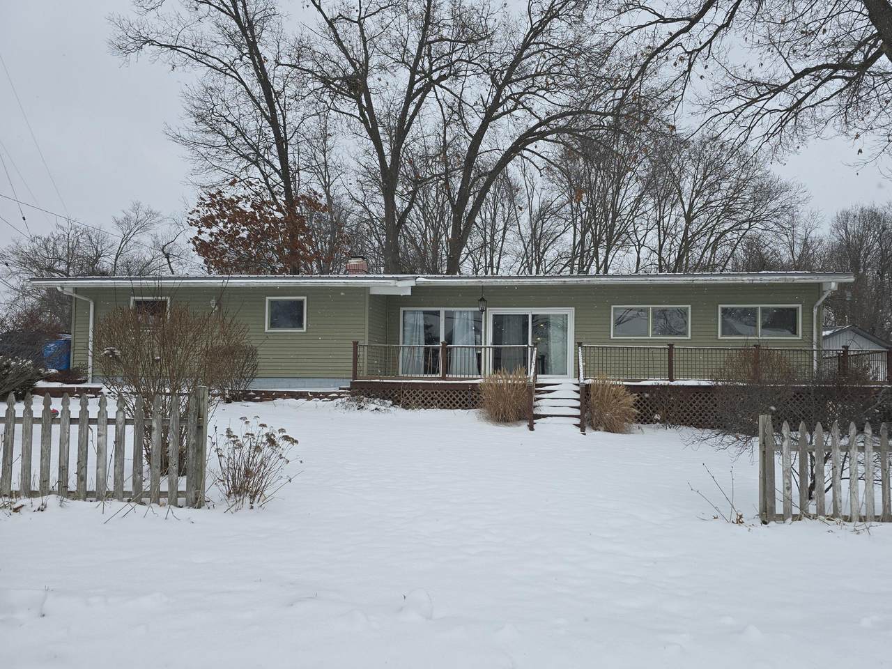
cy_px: 334
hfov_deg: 73.9
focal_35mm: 23
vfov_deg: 58.9
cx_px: 446
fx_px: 593
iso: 12
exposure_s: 1/625
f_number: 1.7
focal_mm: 6.3
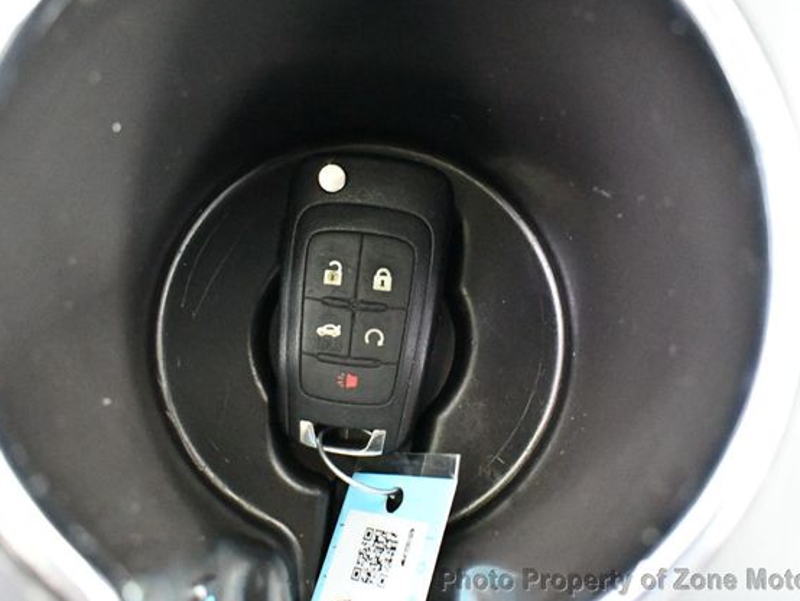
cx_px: 422
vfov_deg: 36.0
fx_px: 925
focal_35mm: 40
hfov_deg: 46.8
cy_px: 299
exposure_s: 1/30
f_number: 3.5
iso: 12800
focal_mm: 18
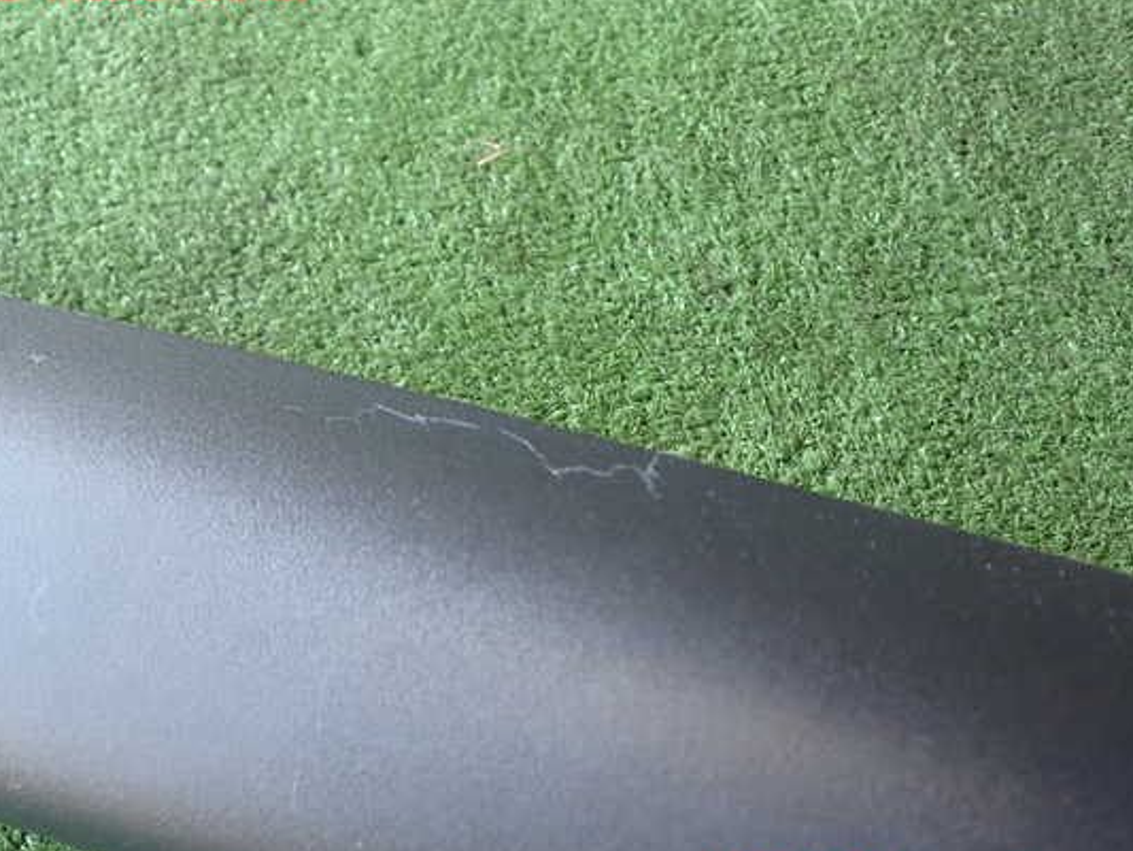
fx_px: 1179
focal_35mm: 36
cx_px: 557
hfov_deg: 51.3
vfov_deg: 39.7
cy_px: 436
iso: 160
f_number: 2.4
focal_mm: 5.79
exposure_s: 1/60
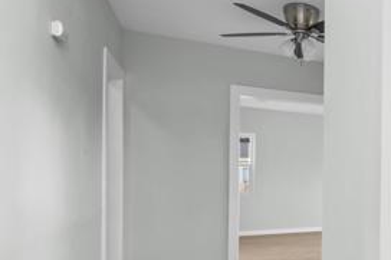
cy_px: 177
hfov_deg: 44.6
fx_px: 371
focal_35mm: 34
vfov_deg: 38.1
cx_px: 414
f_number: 8
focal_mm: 14.5
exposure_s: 1/2.5
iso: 100
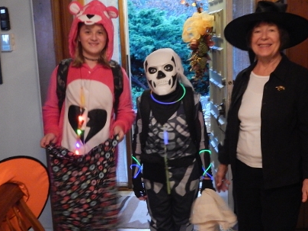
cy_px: 115
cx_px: 172
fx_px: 436
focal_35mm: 49
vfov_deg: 29.7
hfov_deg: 38.9
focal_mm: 5.9
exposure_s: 1/8
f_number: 3.9
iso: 800
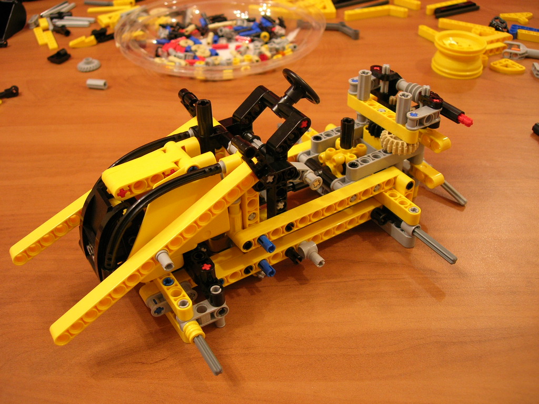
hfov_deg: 49.0
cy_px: 202
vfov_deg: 37.7
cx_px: 270
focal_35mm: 38
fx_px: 592
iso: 89
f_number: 2.8
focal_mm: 7.8
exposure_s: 1/3.8
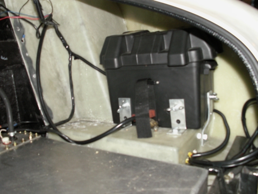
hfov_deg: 52.6
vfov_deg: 40.7
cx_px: 129
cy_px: 97
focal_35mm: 35
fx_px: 261
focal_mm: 5.86
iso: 160
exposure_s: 1/40
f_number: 2.8
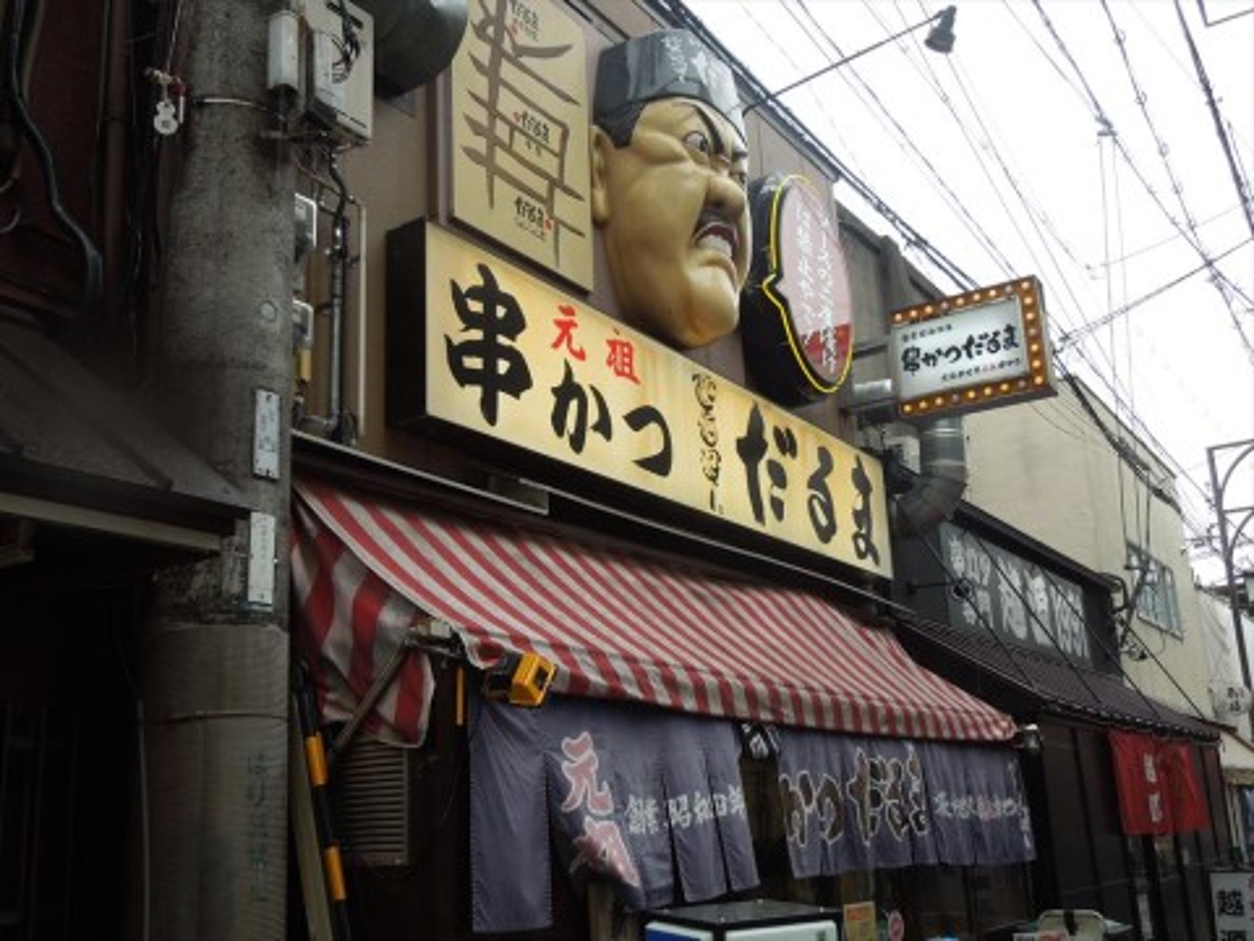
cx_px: 627
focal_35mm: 35
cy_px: 470
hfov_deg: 52.6
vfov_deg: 40.7
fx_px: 1268
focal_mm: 6.3
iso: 100
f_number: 3.7
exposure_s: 1/125
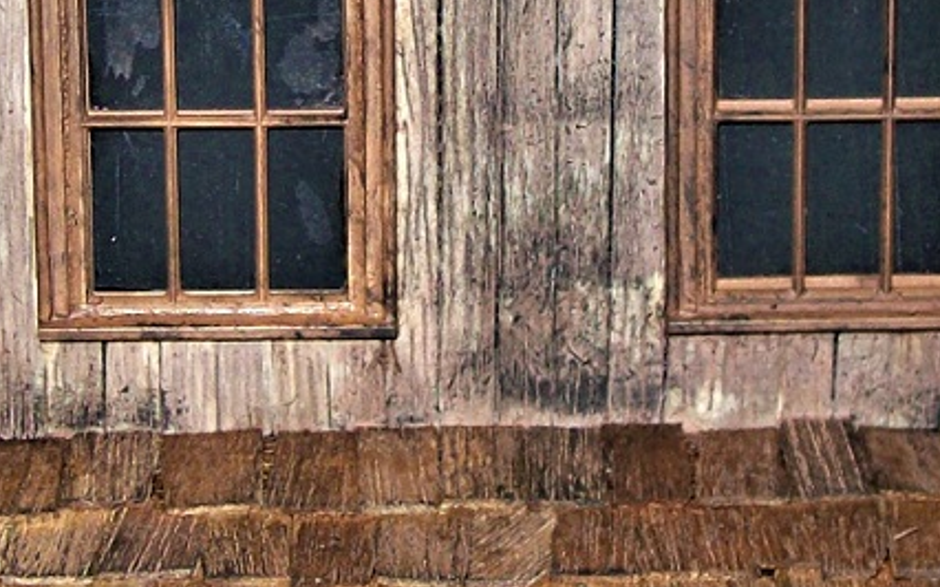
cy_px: 76
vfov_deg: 10.7
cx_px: 576
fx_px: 3125
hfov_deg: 17.1
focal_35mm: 122
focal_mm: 7.6
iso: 80
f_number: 3
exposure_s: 1/73.6
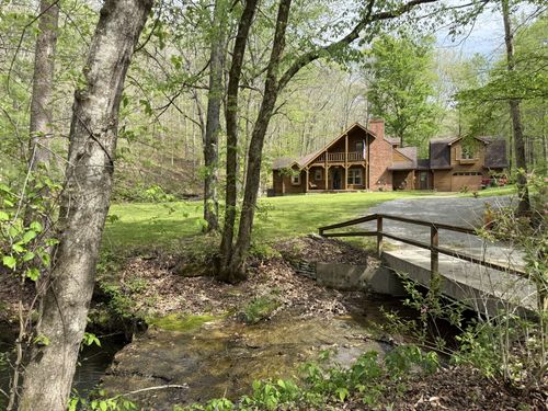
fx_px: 380
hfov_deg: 71.6
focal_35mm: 24
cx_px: 274
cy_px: 206
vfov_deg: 56.8
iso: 80
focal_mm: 6.76
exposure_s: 1/1122
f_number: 1.78
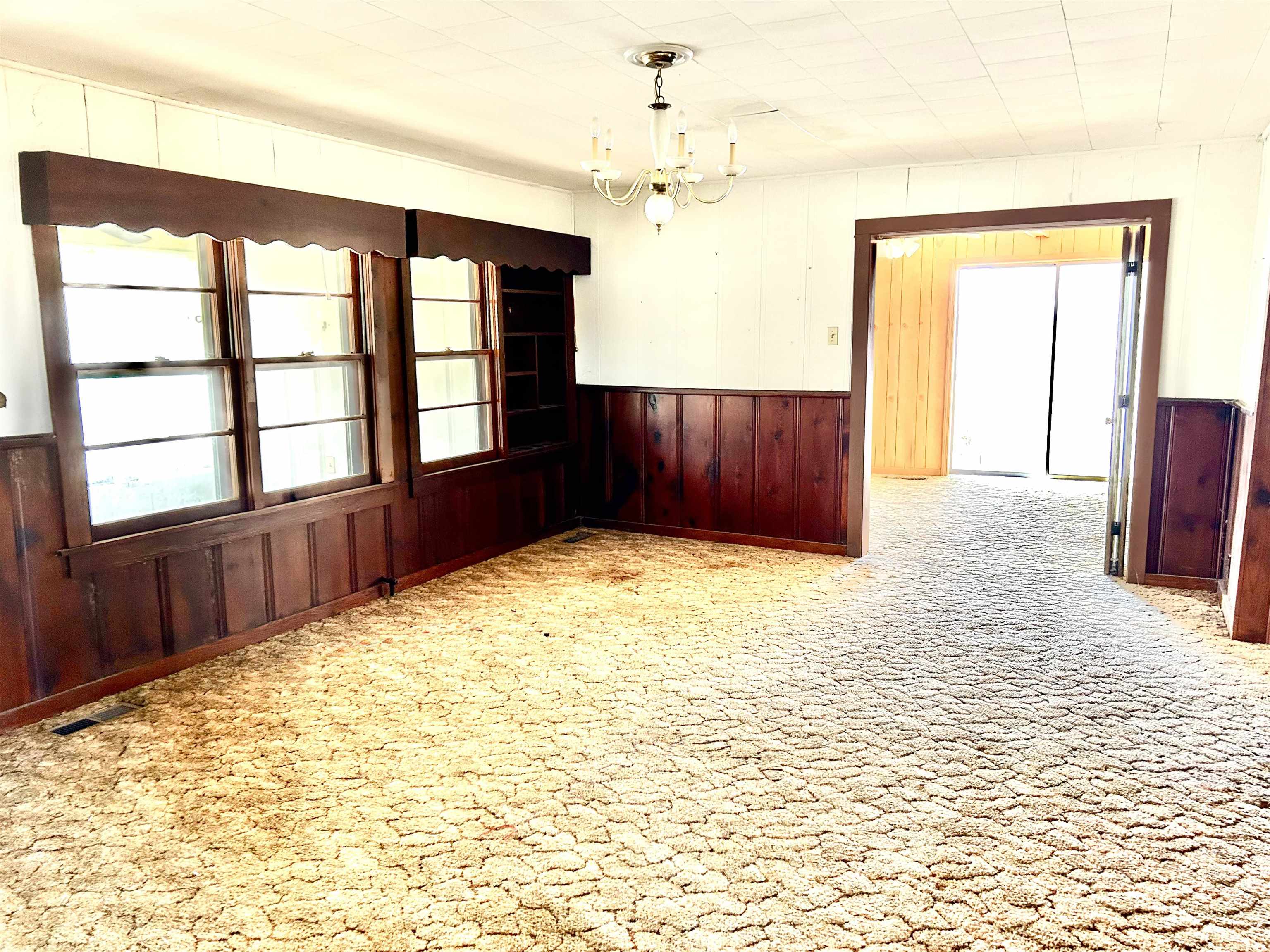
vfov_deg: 53.1
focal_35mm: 26
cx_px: 635
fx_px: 954
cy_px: 476
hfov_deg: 67.3
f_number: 1.5
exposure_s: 1/60
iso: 160
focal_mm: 5.7
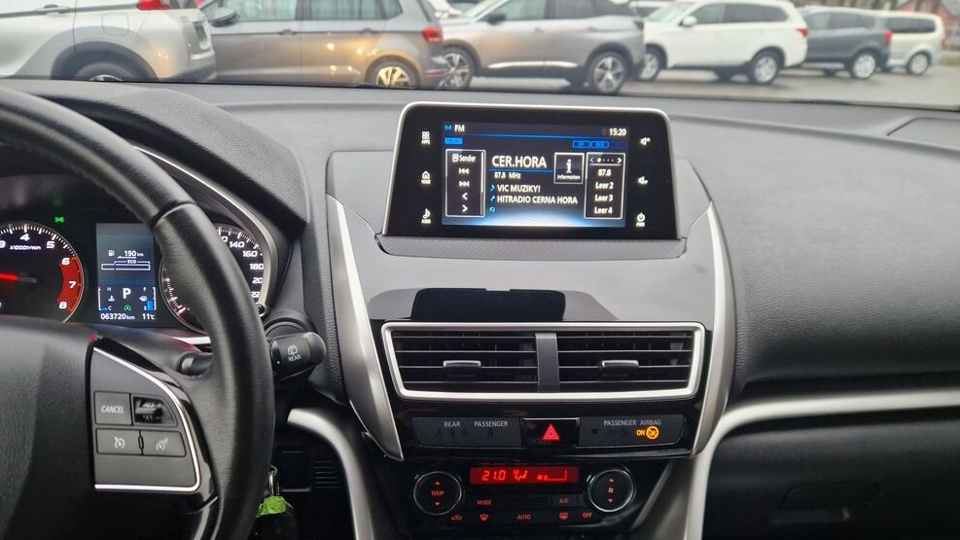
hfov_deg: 71.9
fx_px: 662
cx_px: 474
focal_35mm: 26
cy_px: 369
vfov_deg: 43.6
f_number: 1.8
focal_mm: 5.4
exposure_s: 1/100
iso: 400
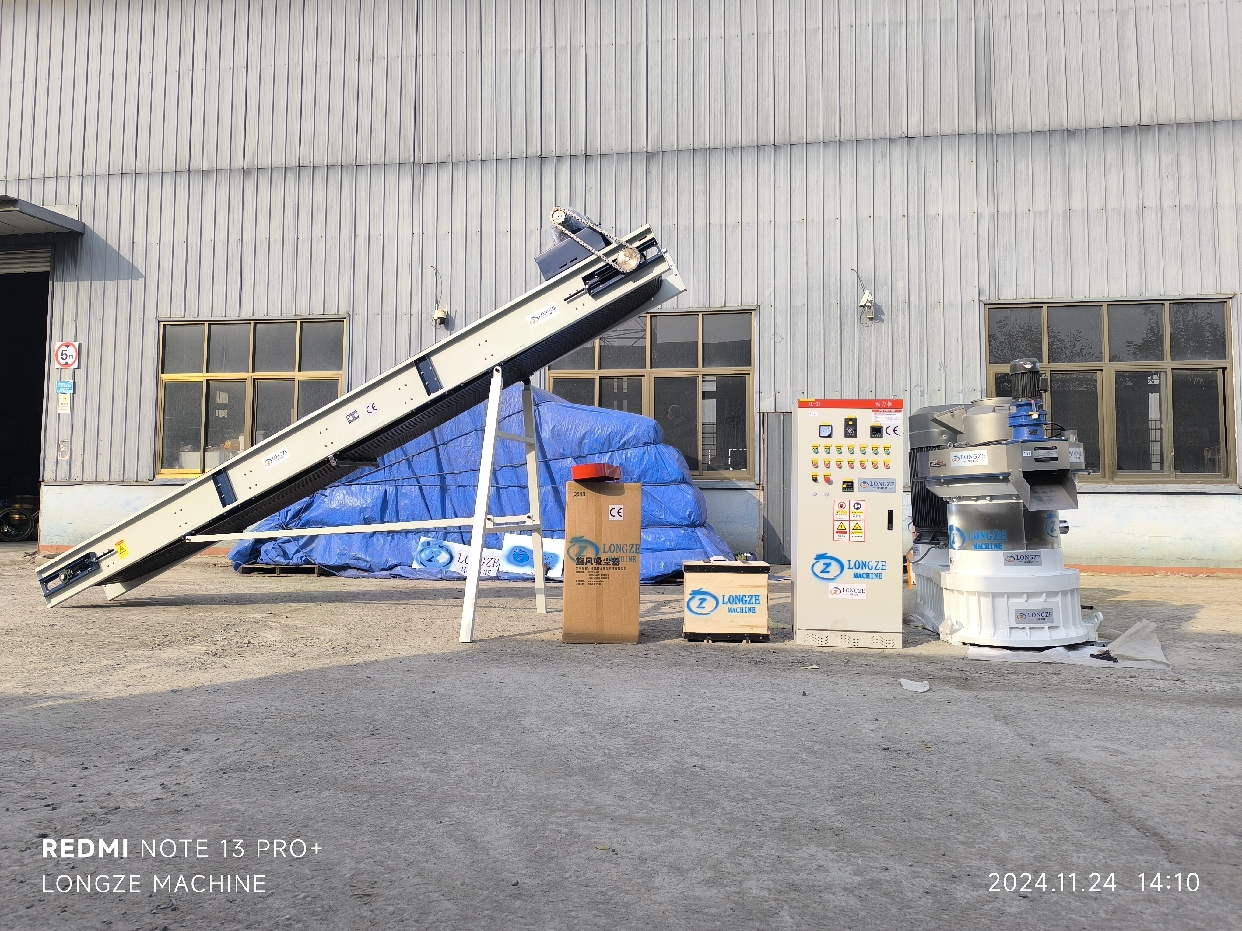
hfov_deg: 73.9
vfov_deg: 58.9
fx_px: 825
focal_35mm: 23
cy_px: 466
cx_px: 621
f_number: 1.65
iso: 50
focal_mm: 6.14
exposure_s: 1/479
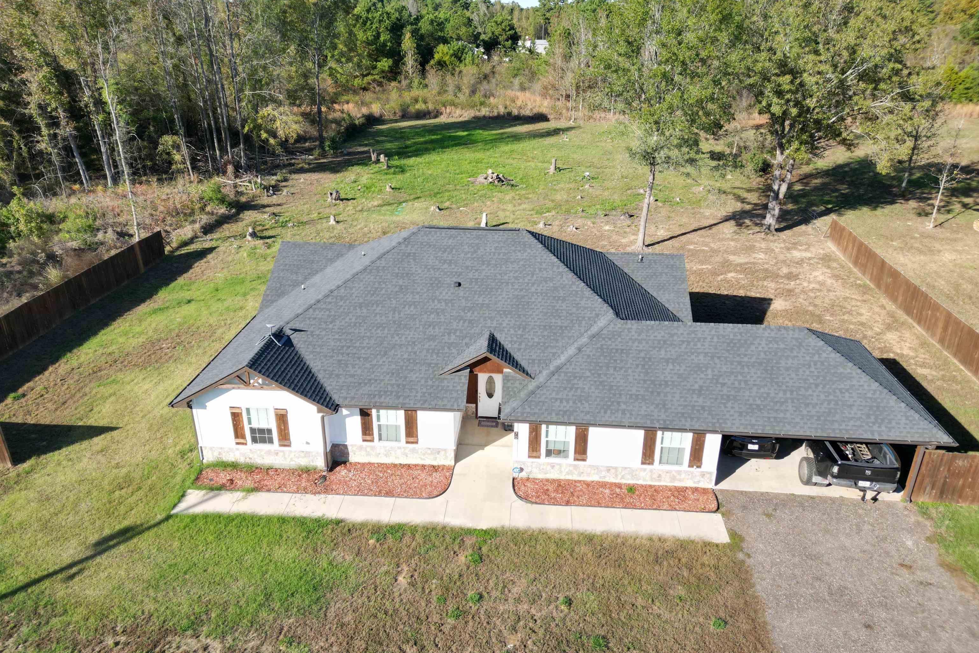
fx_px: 680
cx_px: 490
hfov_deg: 71.5
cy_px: 319
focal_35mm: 25
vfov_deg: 51.3
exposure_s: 1/2000
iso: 200
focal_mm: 6.72
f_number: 1.7
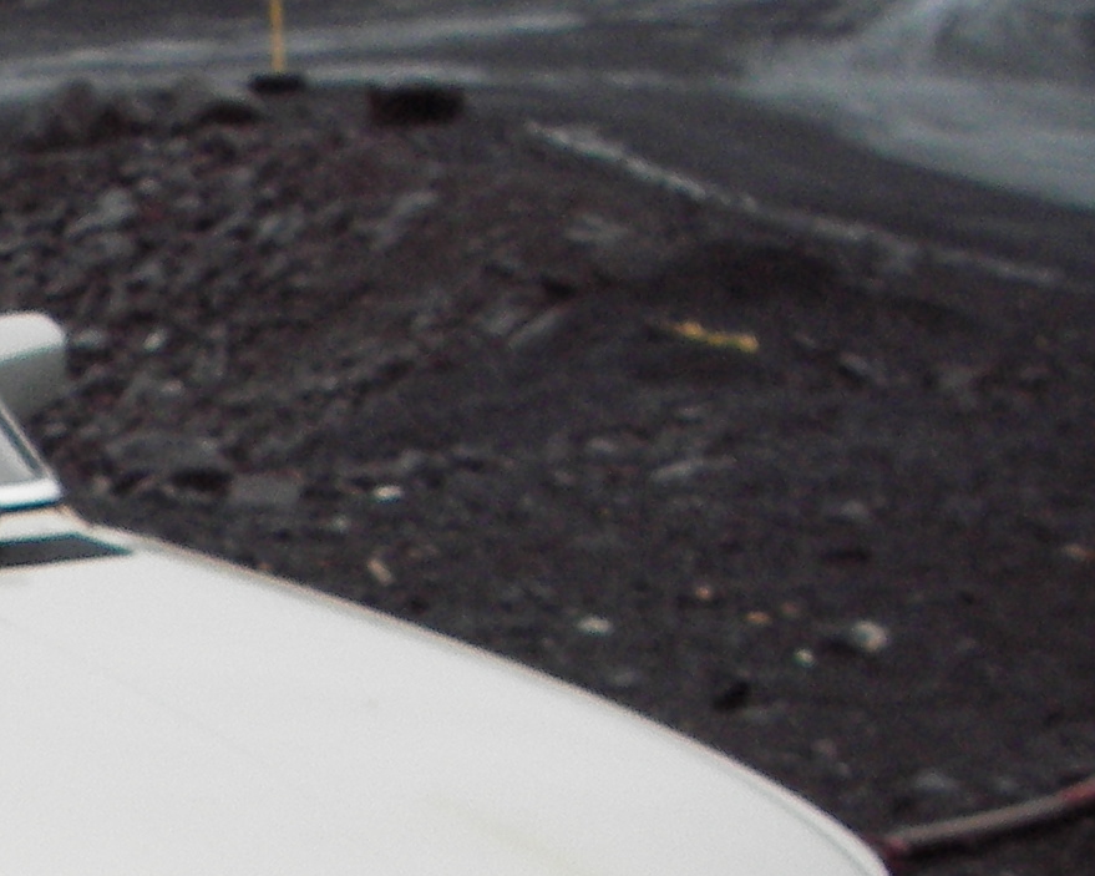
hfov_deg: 16.4
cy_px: 1067
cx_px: -488
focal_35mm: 108
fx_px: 3500
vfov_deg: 13.8
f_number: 3.3
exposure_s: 1/25
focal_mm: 6.3
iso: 100
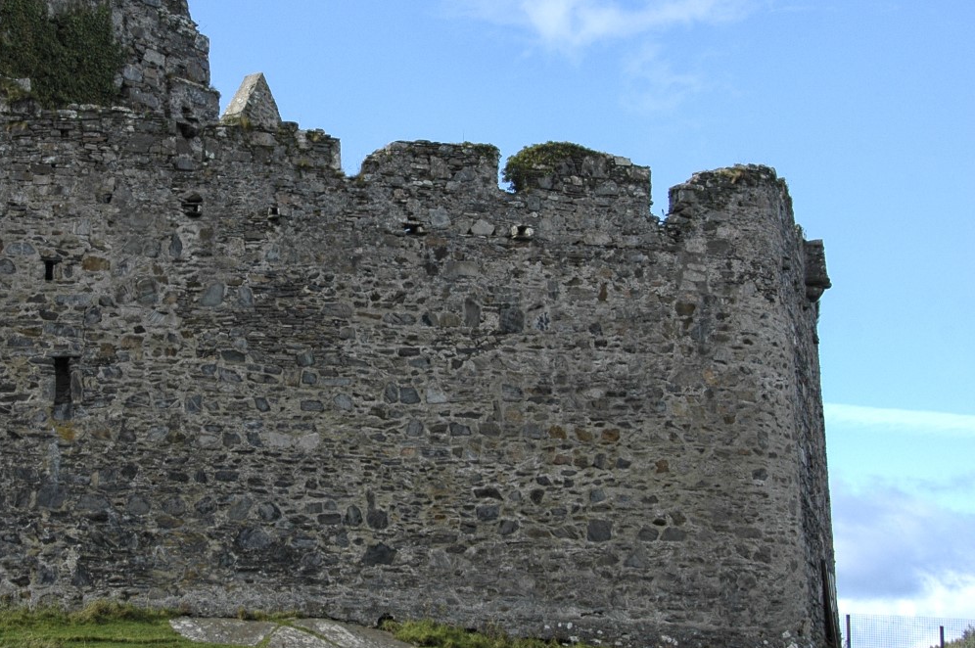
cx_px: 227
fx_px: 2051
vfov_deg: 17.9
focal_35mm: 76
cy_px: 294
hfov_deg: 26.3
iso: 200
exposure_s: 1/250
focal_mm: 31
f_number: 8
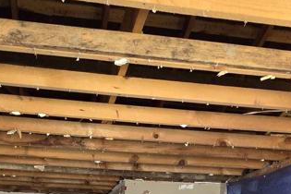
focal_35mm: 44
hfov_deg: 44.4
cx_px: 123
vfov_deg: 23.1
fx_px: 356
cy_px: 309
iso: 800
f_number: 2.2
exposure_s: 1/60
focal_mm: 2.2
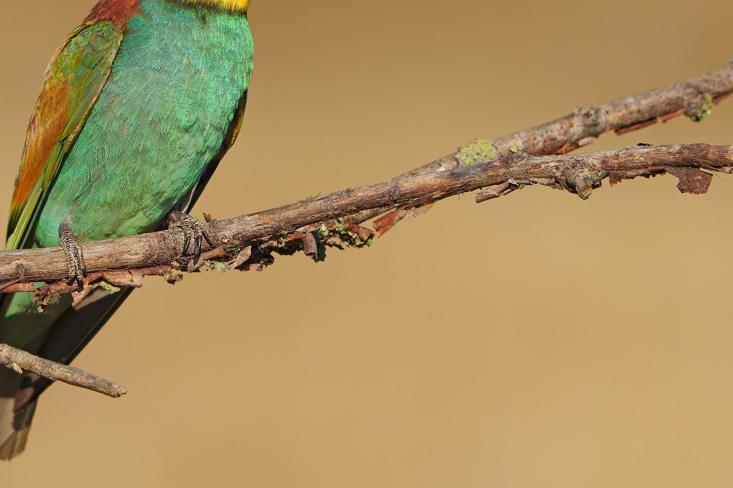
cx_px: 248
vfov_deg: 1.3
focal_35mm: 1066
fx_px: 21701
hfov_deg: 1.9
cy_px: 178
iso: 320
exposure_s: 1/640
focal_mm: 506
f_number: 9
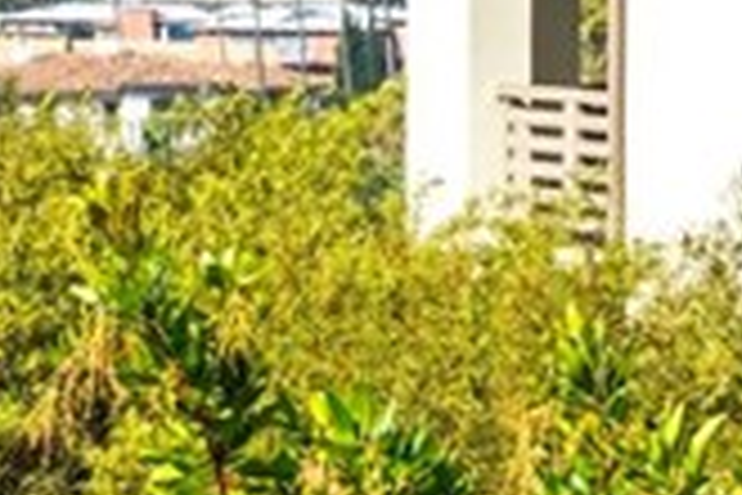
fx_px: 13437
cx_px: -1102
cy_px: -86
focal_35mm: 652
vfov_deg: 2.1
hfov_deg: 3.1
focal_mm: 105
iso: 800
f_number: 18
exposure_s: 1/640
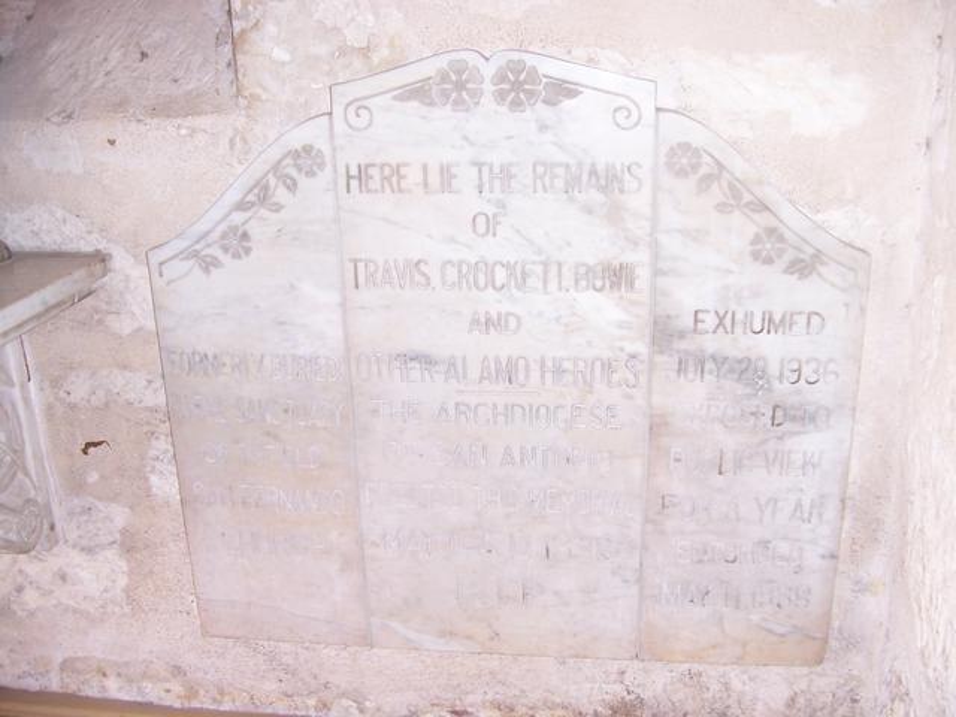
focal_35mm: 36
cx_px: 478
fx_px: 994
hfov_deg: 51.4
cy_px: 358
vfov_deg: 39.7
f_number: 3
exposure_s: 1/60
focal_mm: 6
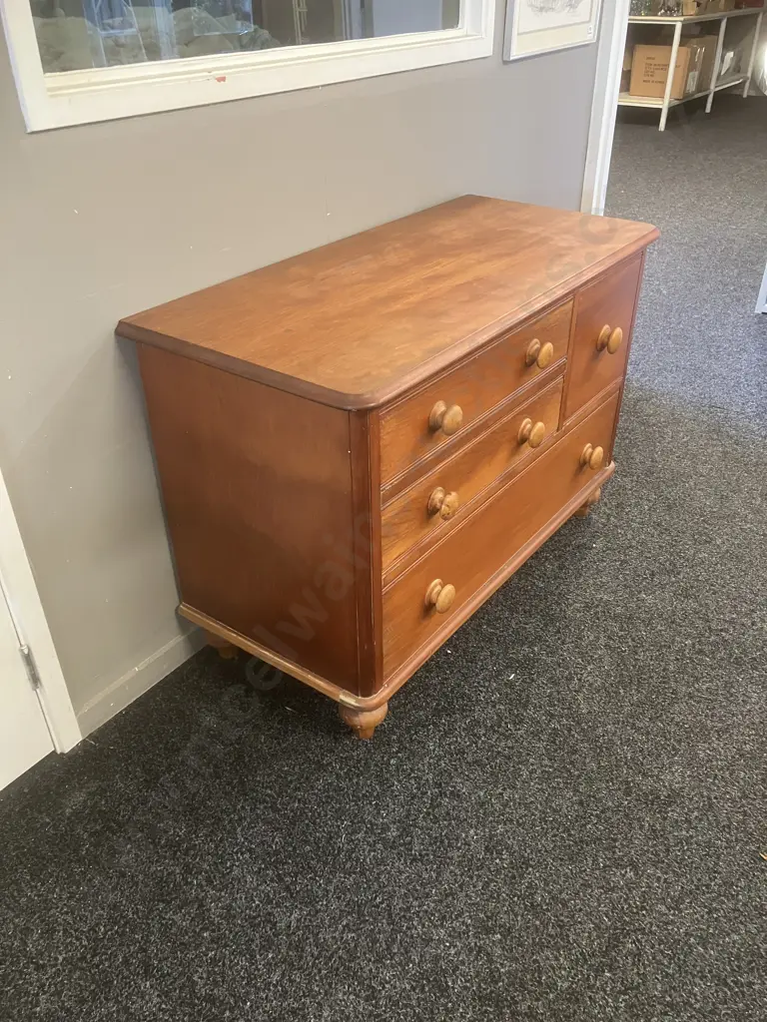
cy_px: 511
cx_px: 384
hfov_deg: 49.7
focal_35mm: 28
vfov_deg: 63.4
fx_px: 827
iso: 250
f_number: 1.8
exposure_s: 1/33
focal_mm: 3.99
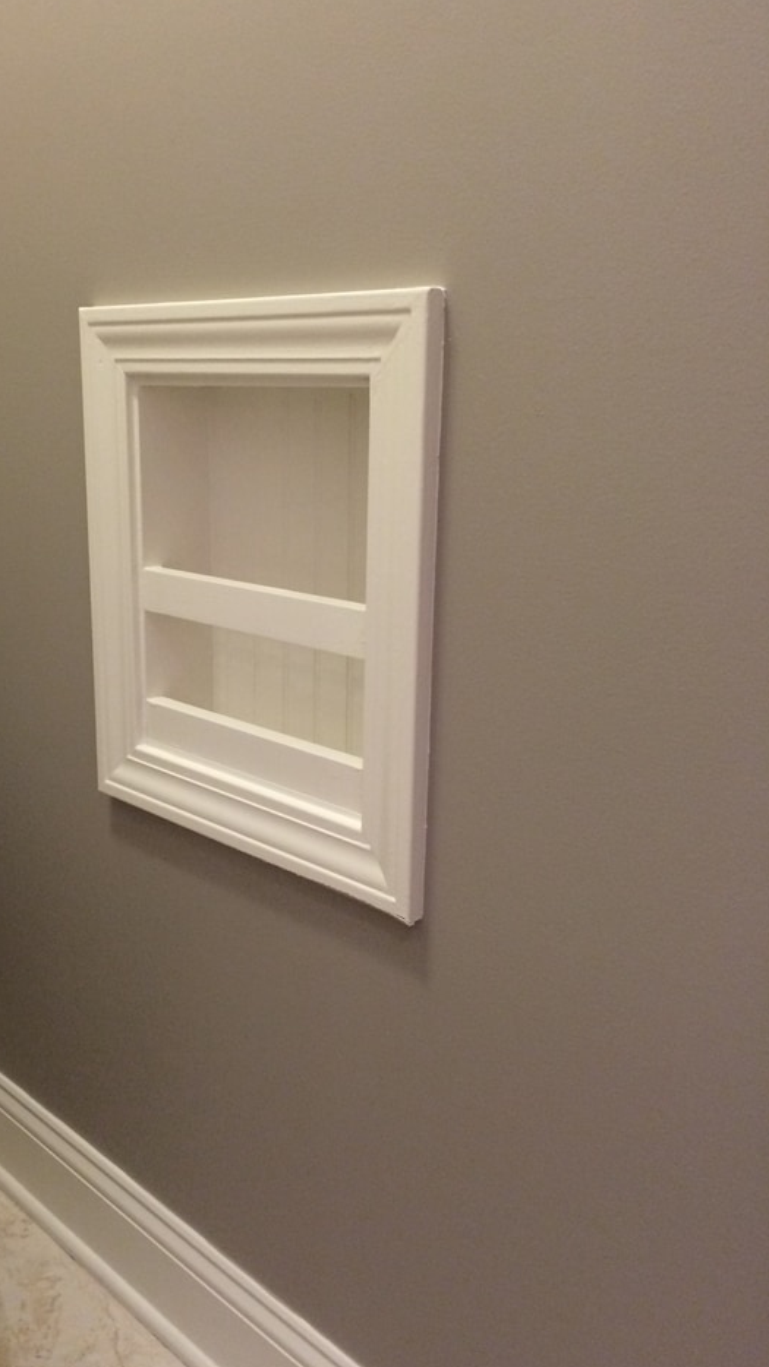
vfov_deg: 56.6
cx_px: 227
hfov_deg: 33.3
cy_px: 681
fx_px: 1269
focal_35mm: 35
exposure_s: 1/30
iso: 160
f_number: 2.2
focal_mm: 4.12
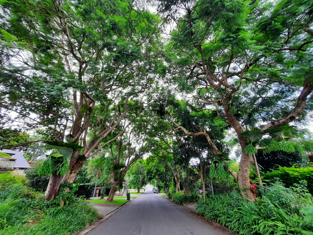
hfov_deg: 106.2
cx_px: 156
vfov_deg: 89.9
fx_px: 118
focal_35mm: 13
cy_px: 118
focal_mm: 1.74
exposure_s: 1/100
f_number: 2.2
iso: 64
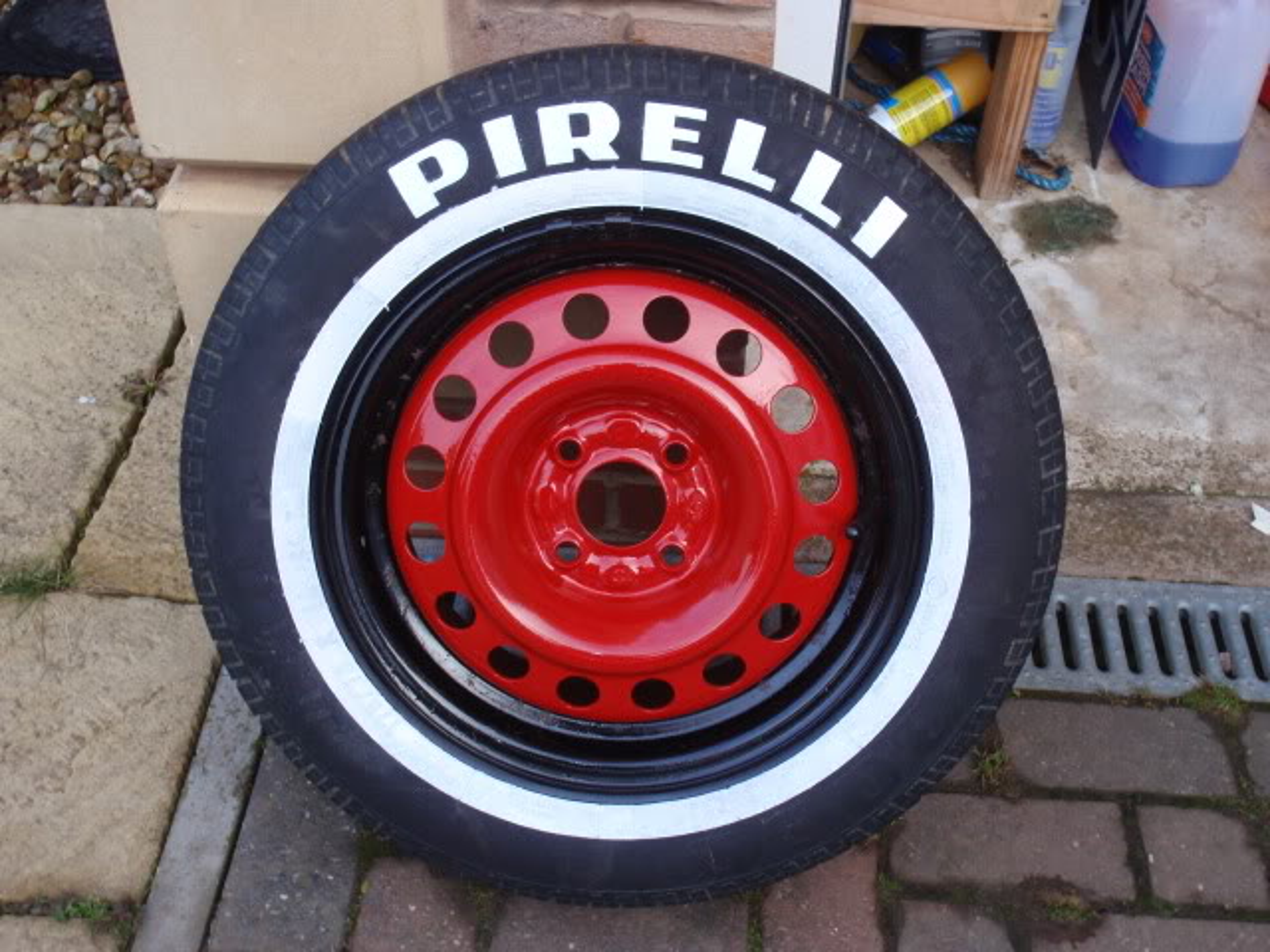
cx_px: 635
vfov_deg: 36.0
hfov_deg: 46.8
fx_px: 1468
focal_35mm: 40
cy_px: 476
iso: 100
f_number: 3.9
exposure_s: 1/40
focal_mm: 7.25
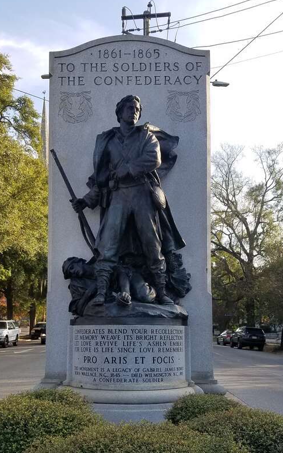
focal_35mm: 28
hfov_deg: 44.5
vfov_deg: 66.5
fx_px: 345
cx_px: 129
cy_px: 223
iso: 50
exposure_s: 1/930
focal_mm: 4.2
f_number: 1.7
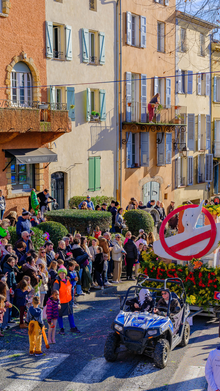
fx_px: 664
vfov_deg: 32.6
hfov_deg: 18.7
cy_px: 252
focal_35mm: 64
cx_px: 167
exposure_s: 1/125
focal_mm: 55
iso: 320
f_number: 11
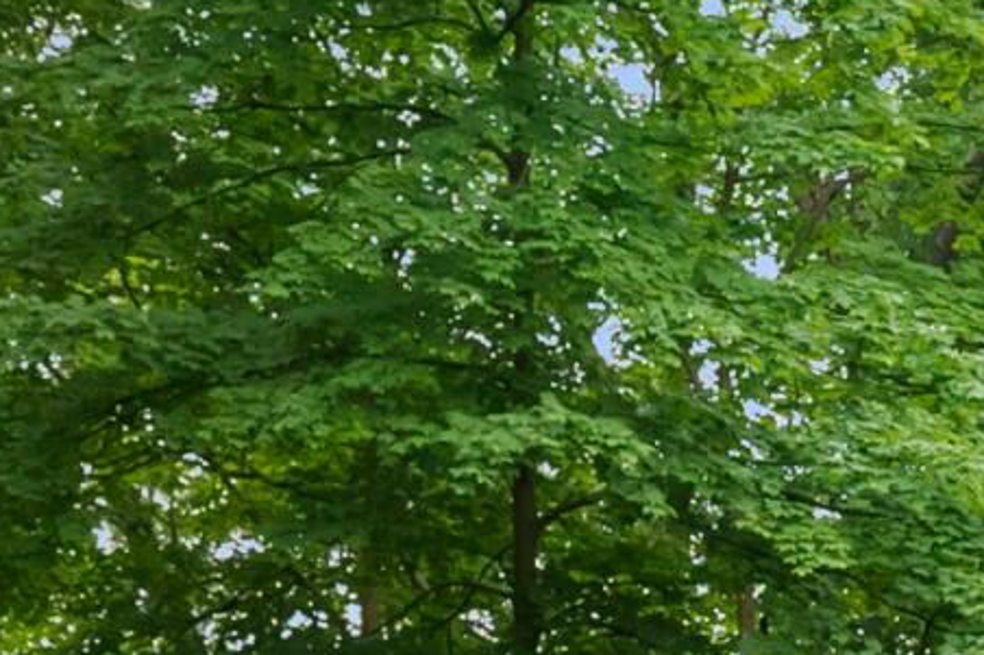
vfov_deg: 4.5
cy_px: 1322
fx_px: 8242
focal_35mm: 302
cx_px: 2562
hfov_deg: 6.4
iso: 800
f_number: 9
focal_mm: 45.4
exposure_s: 1/250
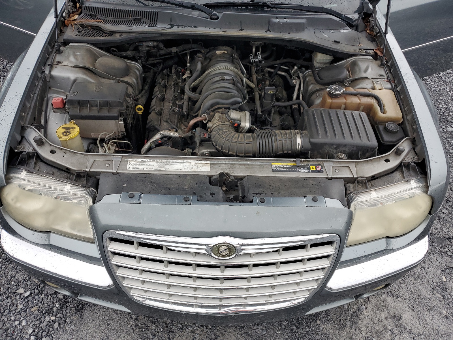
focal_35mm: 26
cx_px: 226
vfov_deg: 53.1
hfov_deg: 67.3
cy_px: 170
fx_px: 340
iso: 52
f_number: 1.5
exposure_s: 1/120
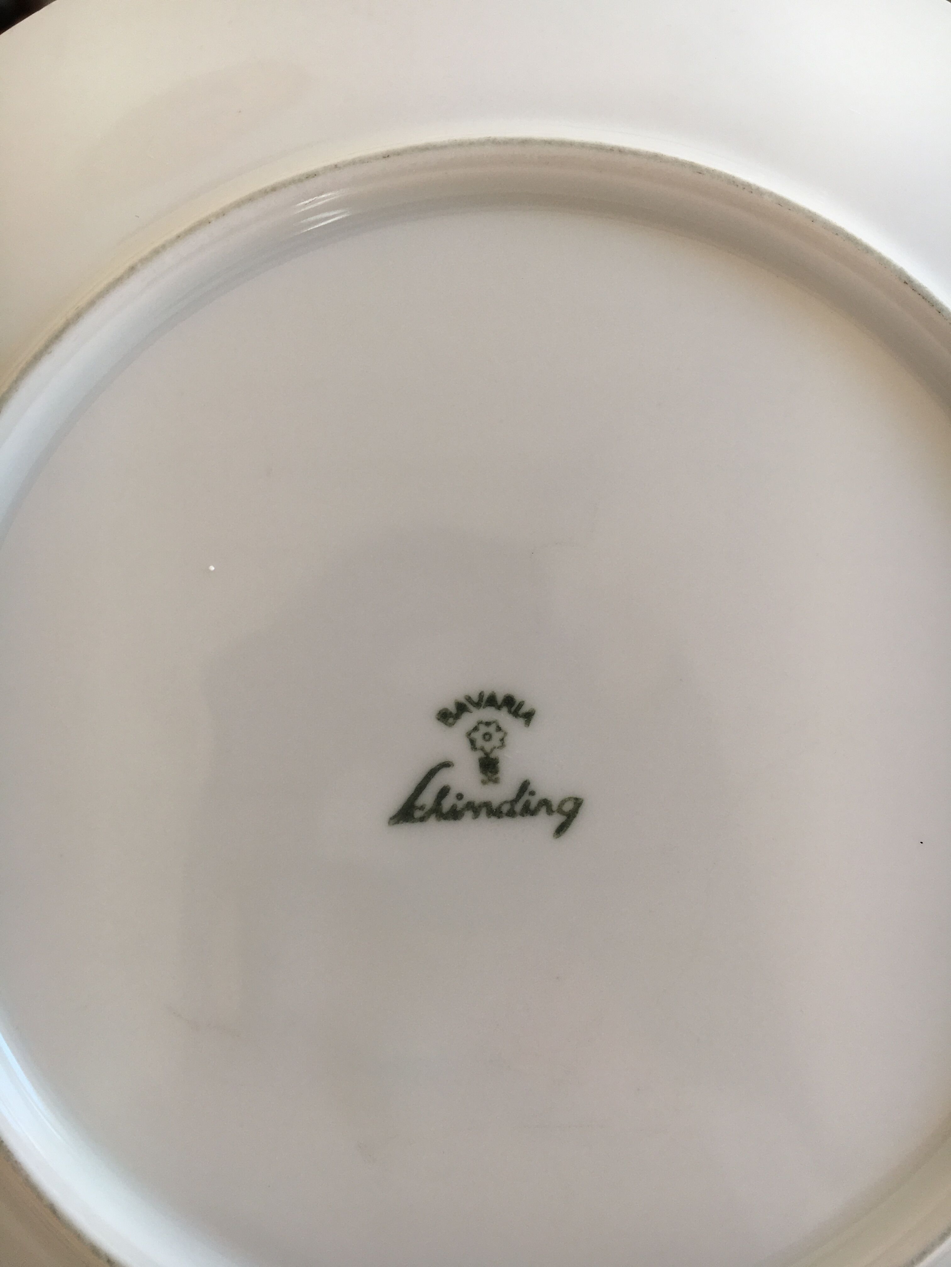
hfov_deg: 48.2
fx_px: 1062
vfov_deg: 61.7
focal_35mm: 29
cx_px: 476
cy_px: 634
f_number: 2.2
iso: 25
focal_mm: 4.15
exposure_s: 1/122
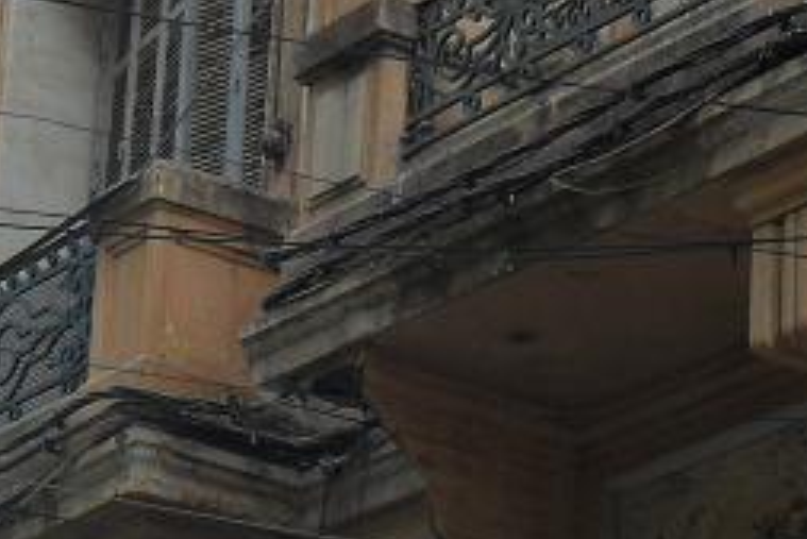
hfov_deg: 9.7
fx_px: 4732
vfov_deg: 6.5
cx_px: 13
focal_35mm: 211
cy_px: -156
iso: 100
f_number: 5.6
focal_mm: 11.2
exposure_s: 1/125
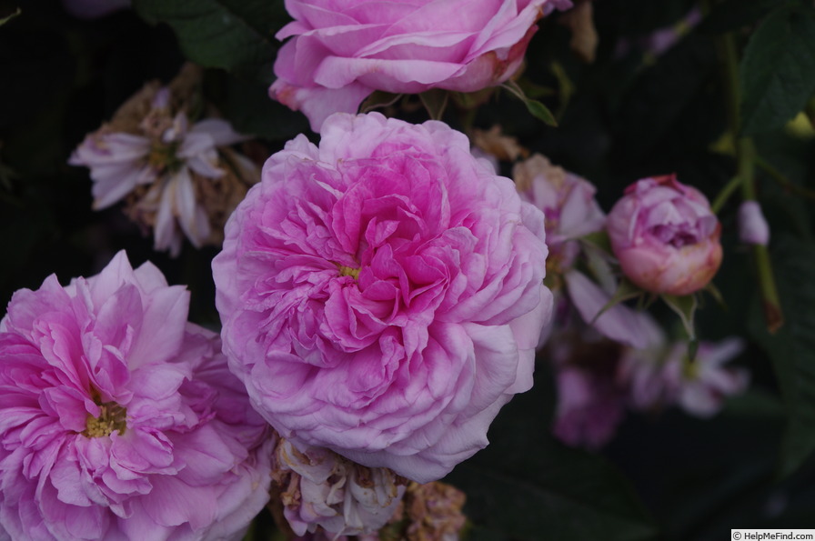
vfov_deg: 16.6
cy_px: 270
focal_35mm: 82
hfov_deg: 24.8
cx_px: 408
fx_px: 1854
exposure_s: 1/250
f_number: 9
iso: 200
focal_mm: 55
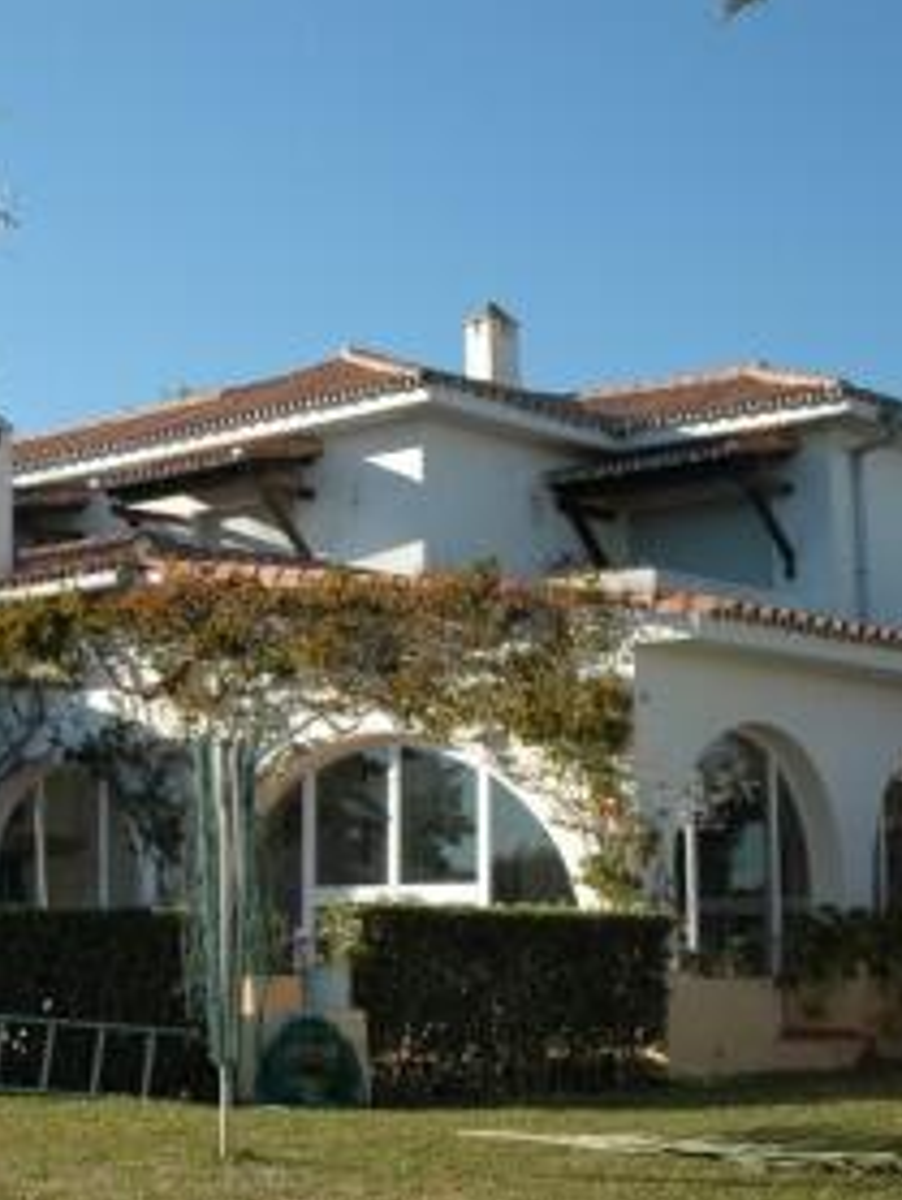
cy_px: 671
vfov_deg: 28.1
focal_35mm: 69
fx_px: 2394
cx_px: 108
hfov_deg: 20.9
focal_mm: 28
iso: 400
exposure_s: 1/400
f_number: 10
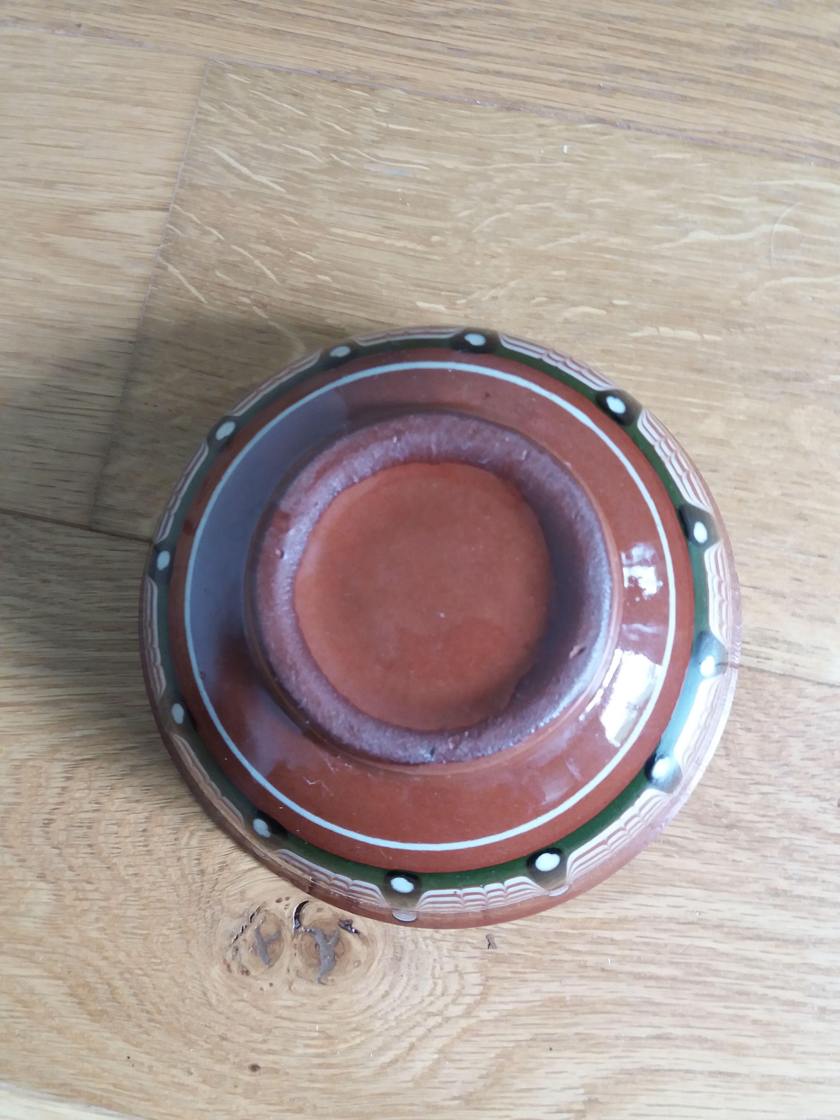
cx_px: 420
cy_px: 560
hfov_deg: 49.7
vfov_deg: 63.4
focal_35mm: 28
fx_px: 906
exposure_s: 1/17
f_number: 1.9
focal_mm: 3.7
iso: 160
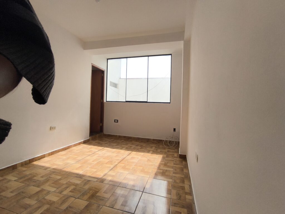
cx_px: 142
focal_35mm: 16
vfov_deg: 78.1
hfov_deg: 94.5
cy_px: 107
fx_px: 132
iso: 50
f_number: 2.2
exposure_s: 1/366
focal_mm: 1.65
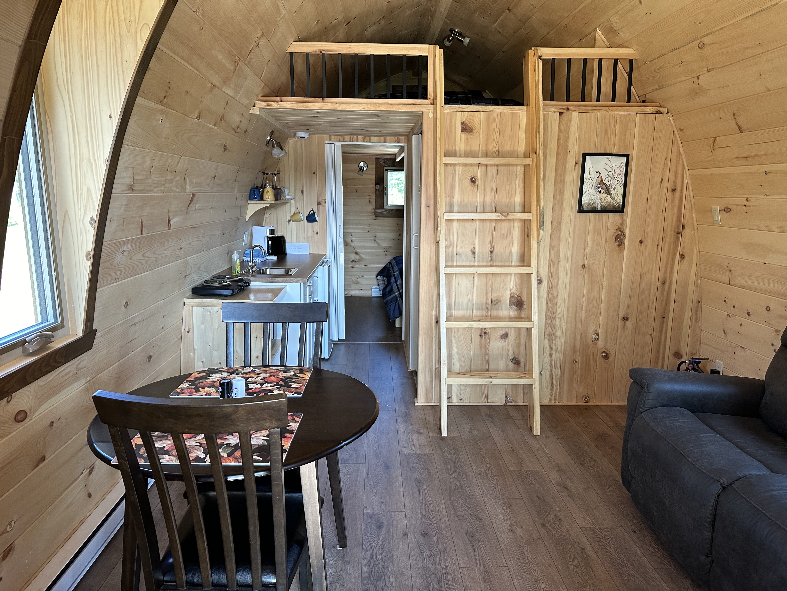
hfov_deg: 71.6
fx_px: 546
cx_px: 394
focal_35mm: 24
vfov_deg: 56.8
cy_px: 296
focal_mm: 6.86
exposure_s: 1/121
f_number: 1.78
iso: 200
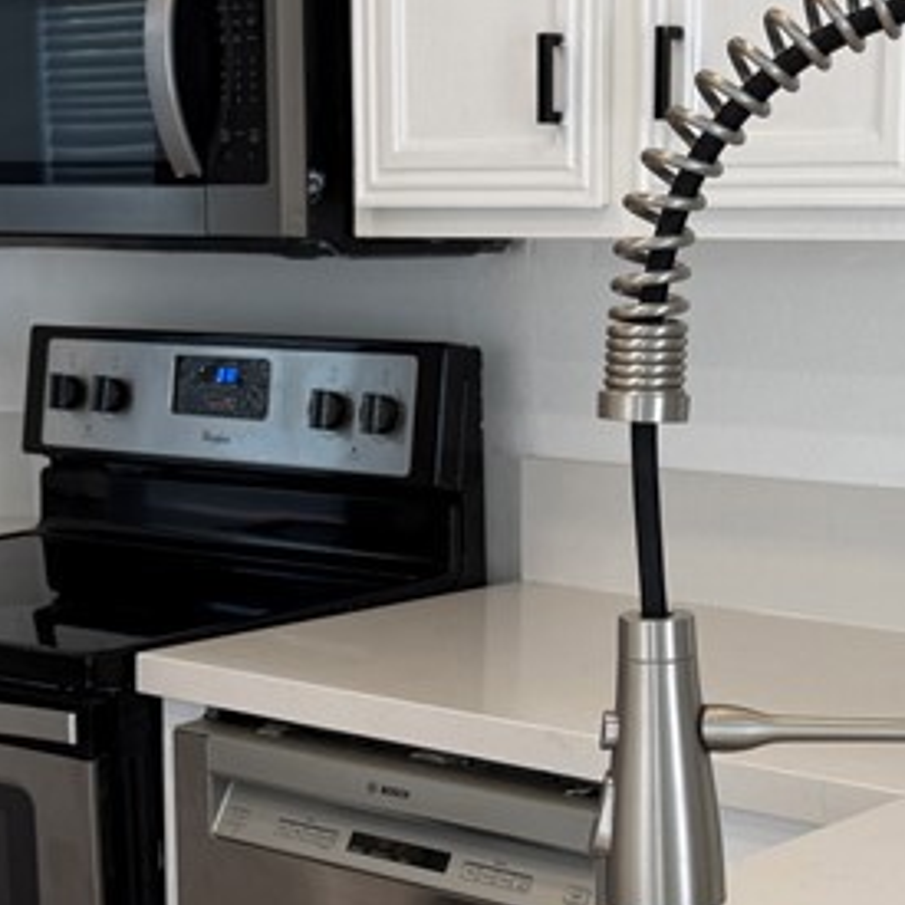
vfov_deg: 21.9
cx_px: 510
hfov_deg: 21.9
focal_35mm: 79
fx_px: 2337
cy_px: 573
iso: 64
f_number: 1.78
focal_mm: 6.76
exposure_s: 1/120
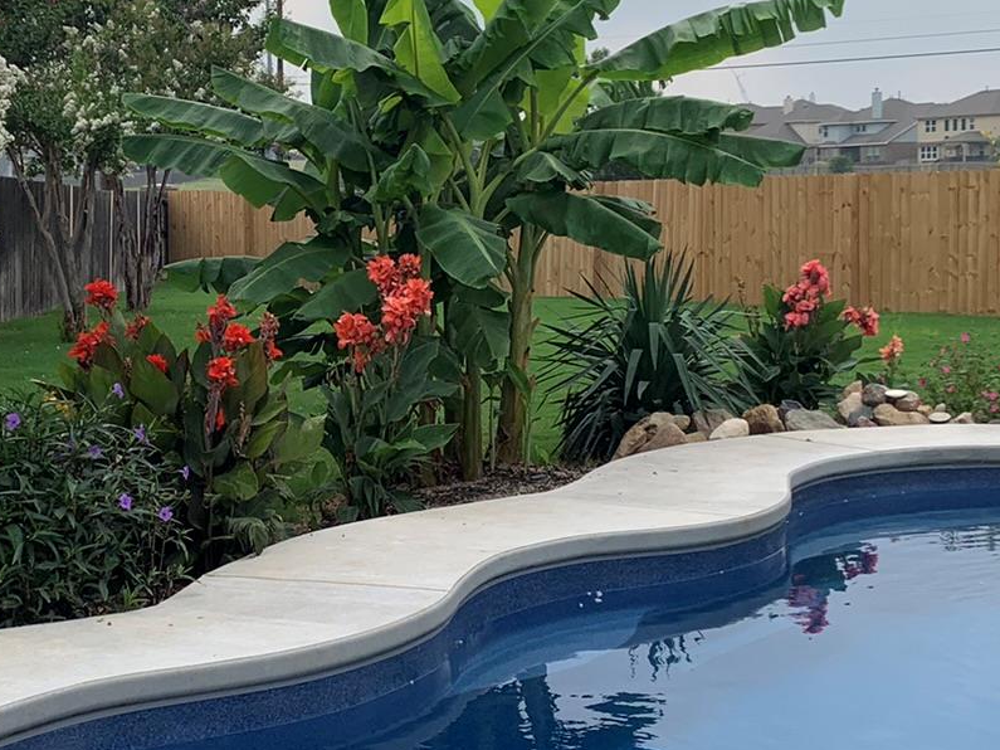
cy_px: 393
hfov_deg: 28.8
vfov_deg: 21.9
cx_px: 326
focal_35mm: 67
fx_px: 1935
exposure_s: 1/1011
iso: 25
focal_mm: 4.25
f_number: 1.8
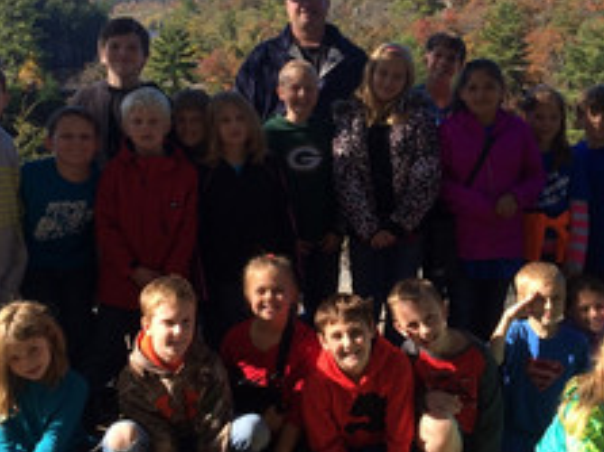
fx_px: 907
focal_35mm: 52
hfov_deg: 36.8
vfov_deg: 28.0
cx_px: 322
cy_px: 187
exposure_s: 1/977
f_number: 2.2
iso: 32
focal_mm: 4.15
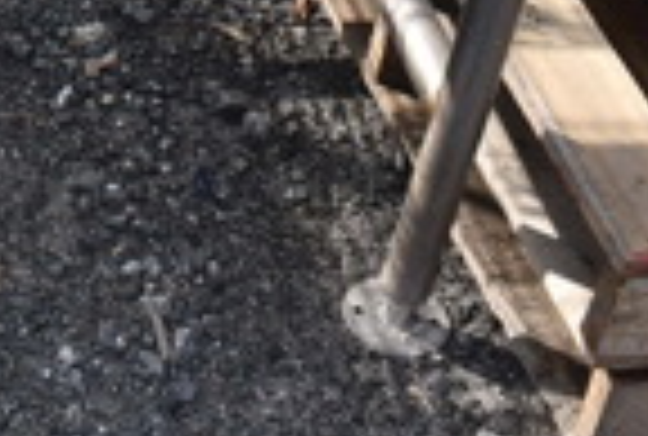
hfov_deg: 16.1
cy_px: -265
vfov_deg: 11.5
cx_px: -378
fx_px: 2058
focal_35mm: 114
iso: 180
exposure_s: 1/250
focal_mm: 18
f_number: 8
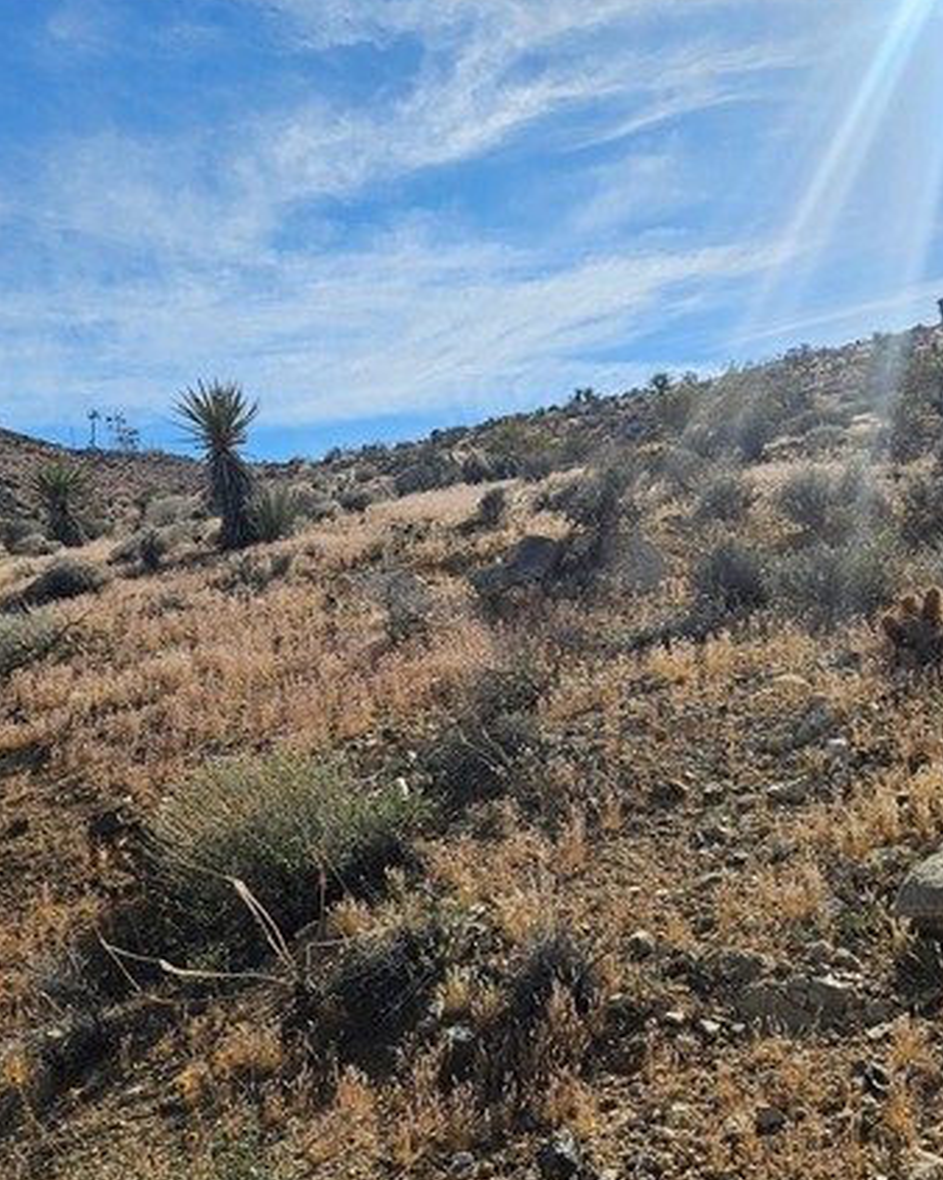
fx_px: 1187
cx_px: 550
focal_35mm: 34
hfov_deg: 43.2
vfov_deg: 52.8
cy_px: 650
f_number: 1.8
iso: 25
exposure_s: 1/2913
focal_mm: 5.4
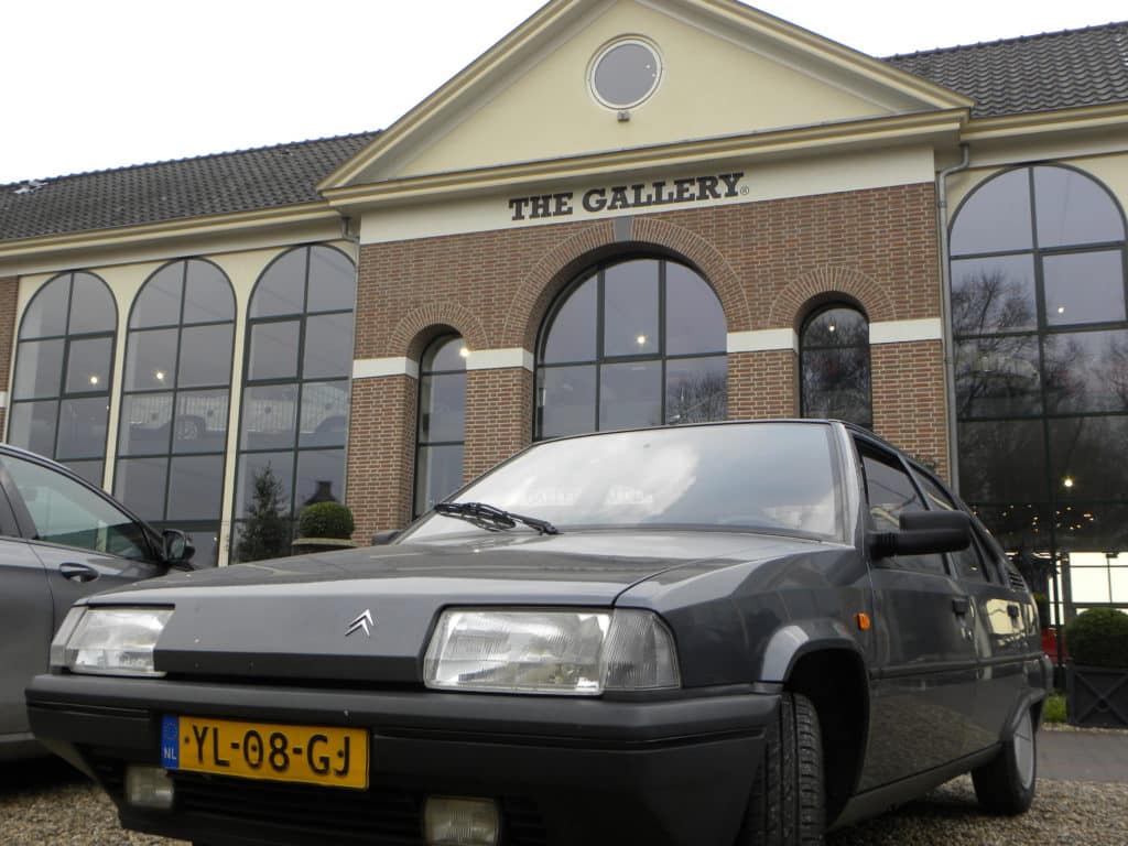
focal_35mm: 37
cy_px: 423
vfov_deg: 38.7
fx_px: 1206
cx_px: 564
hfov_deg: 50.1
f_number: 4.5
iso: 64
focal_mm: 6.6
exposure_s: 1/195
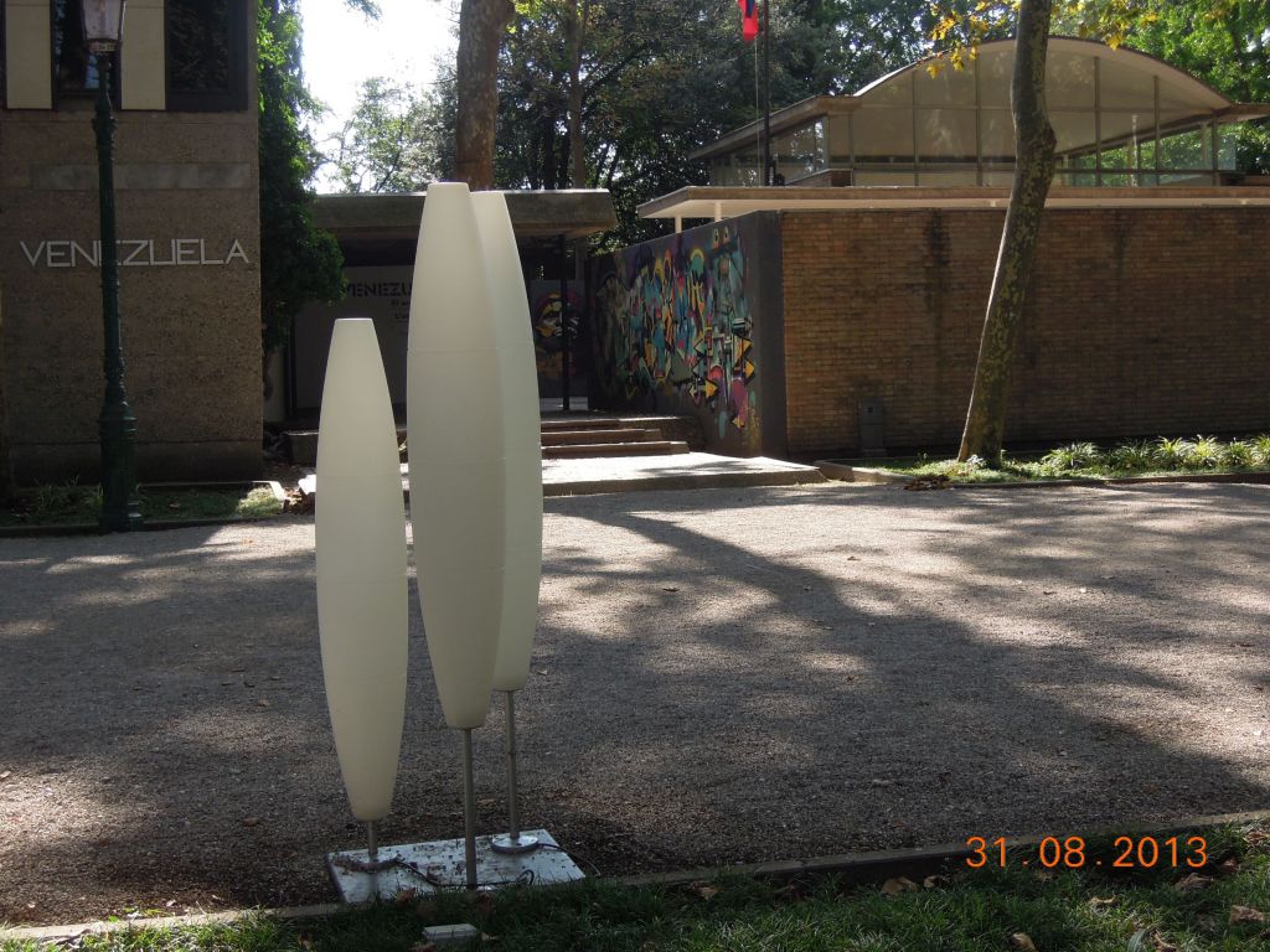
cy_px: 476
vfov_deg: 29.1
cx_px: 635
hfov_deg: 38.2
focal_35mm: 50
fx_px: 1834
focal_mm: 9
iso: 160
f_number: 3.7
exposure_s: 1/400
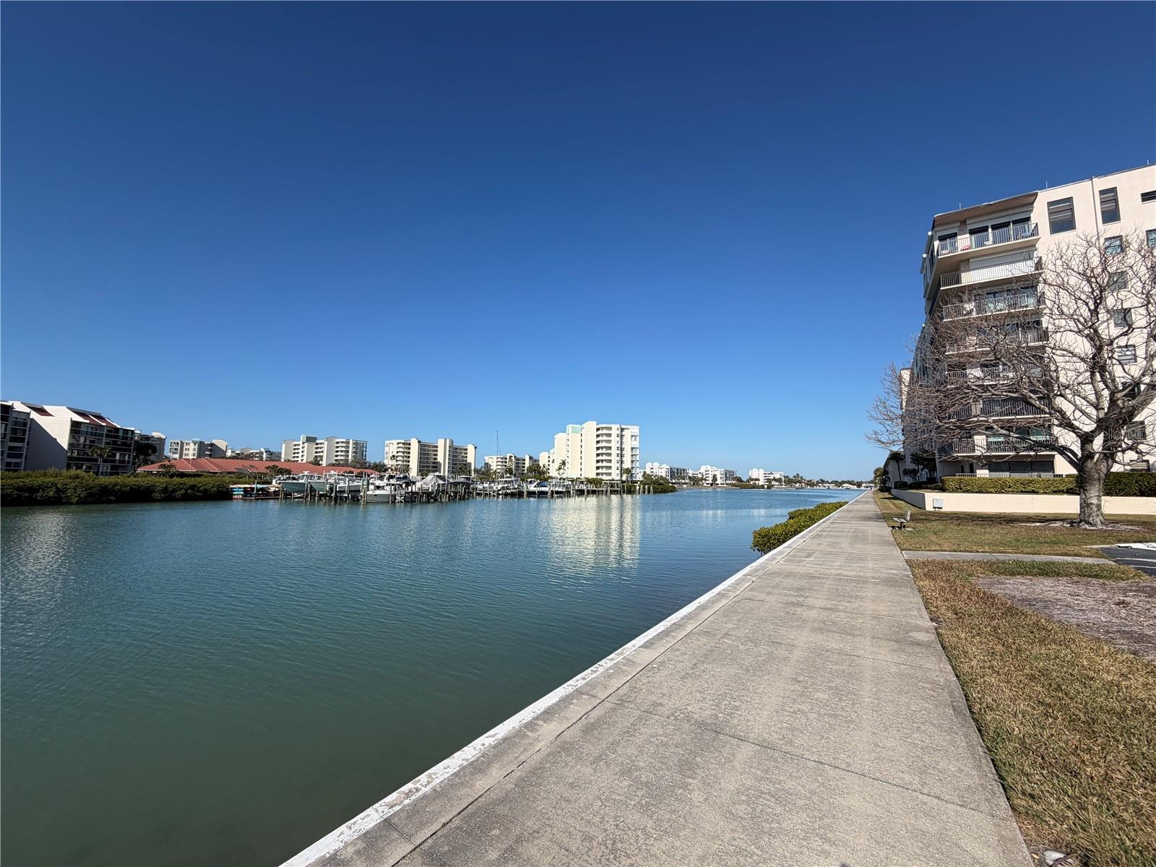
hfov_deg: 102.1
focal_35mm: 14
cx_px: 578
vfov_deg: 85.7
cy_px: 434
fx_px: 468
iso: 20
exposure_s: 1/1285
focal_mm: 2.22
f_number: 2.2
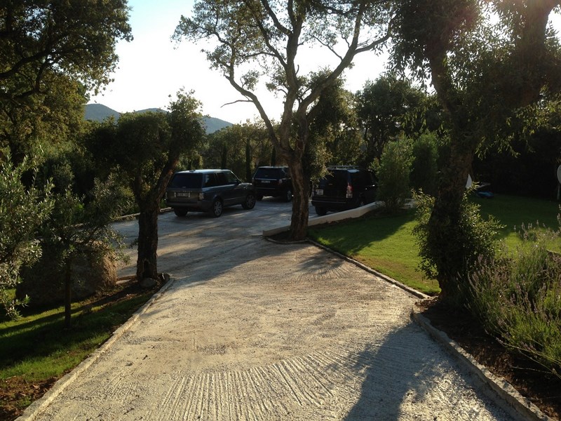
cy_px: 210
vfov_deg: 42.9
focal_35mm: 33
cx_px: 280
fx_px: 535
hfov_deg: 55.4
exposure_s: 1/985
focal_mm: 4.13
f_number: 2.4
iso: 50
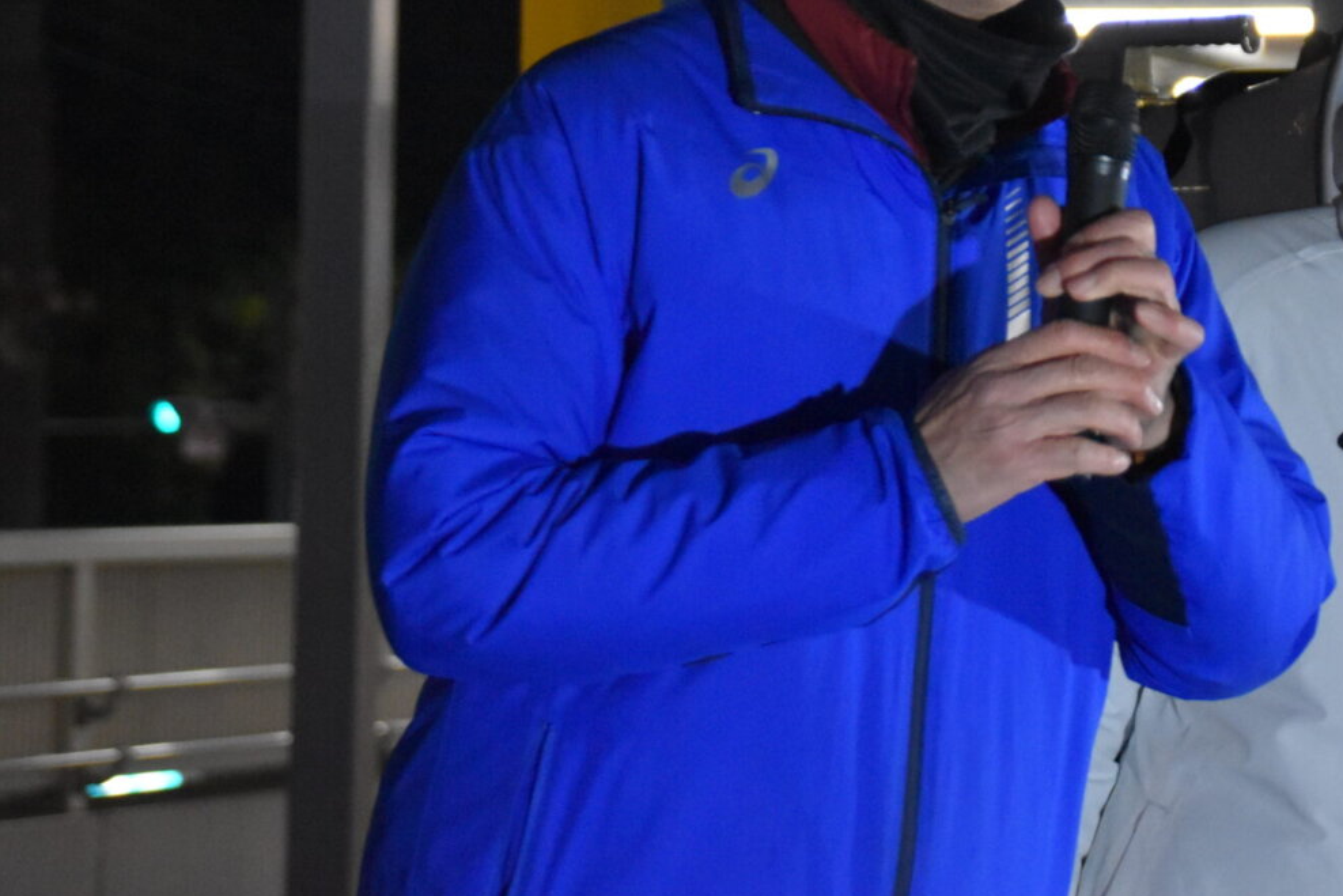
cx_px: 1043
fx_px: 8917
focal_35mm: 239
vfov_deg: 5.7
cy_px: 54
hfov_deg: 8.6
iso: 4000
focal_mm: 82
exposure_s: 1/60
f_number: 5.3
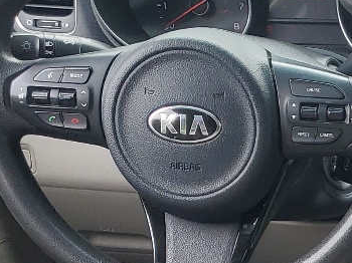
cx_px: 619
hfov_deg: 14.7
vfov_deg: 11.7
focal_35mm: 119
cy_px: 431
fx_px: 1209
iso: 50
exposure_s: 1/250
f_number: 1.5
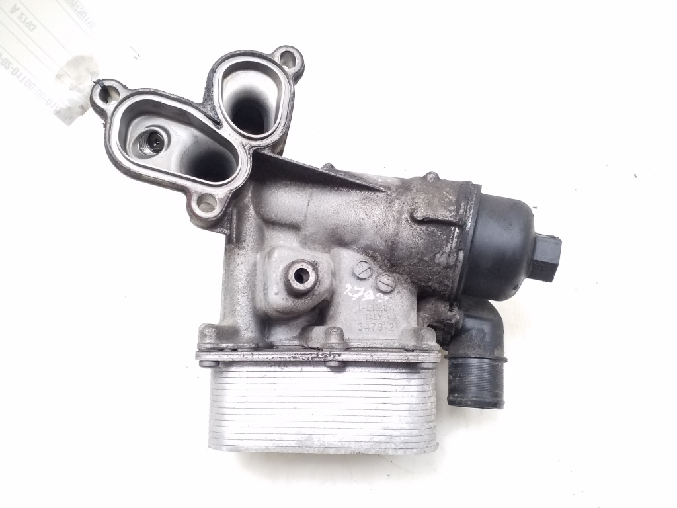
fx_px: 528
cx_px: 338
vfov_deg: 51.4
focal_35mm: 27
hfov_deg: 65.3
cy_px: 254
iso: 200
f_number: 1.9
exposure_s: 1/33
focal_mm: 3.6
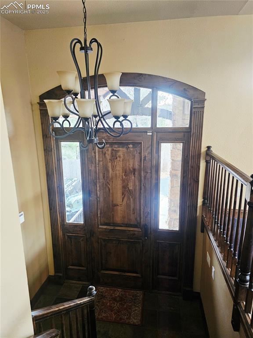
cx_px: 126
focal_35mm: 23
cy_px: 169
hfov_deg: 58.9
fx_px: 224
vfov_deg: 73.9
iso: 500
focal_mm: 6.3
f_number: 1.7
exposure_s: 1/60.2
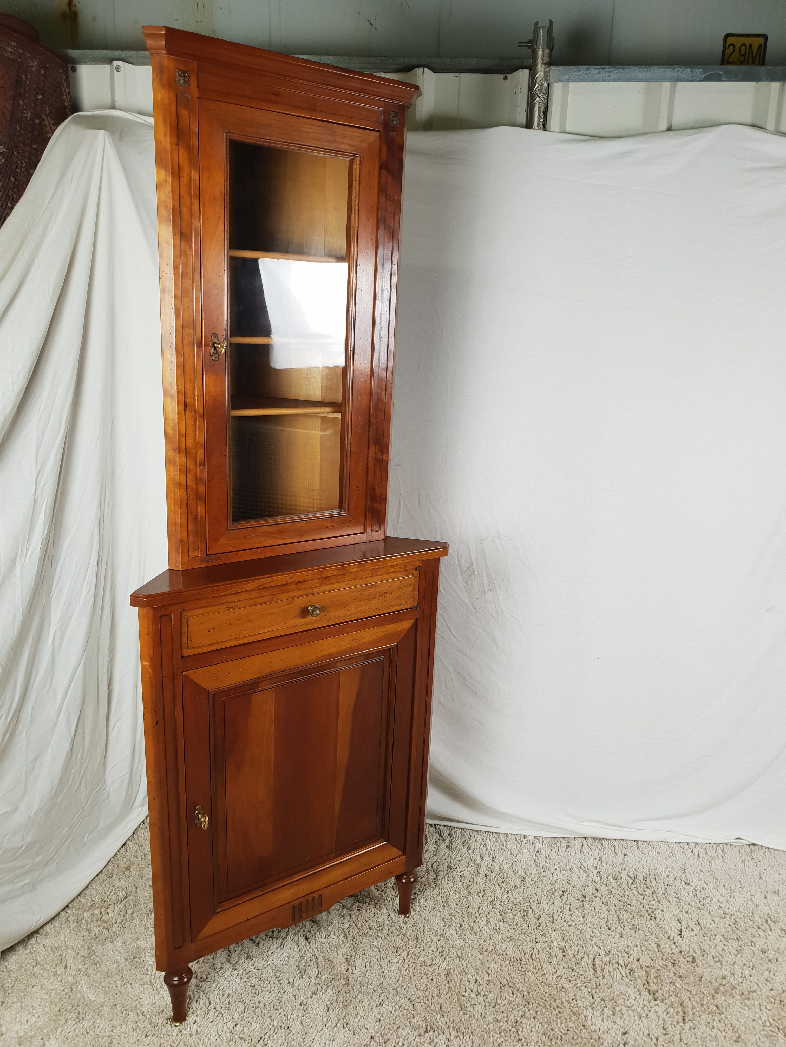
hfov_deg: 53.1
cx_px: 393
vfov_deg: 67.3
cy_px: 524
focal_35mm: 26
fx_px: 787
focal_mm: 4.3
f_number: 2.4
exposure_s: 1/50
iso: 125
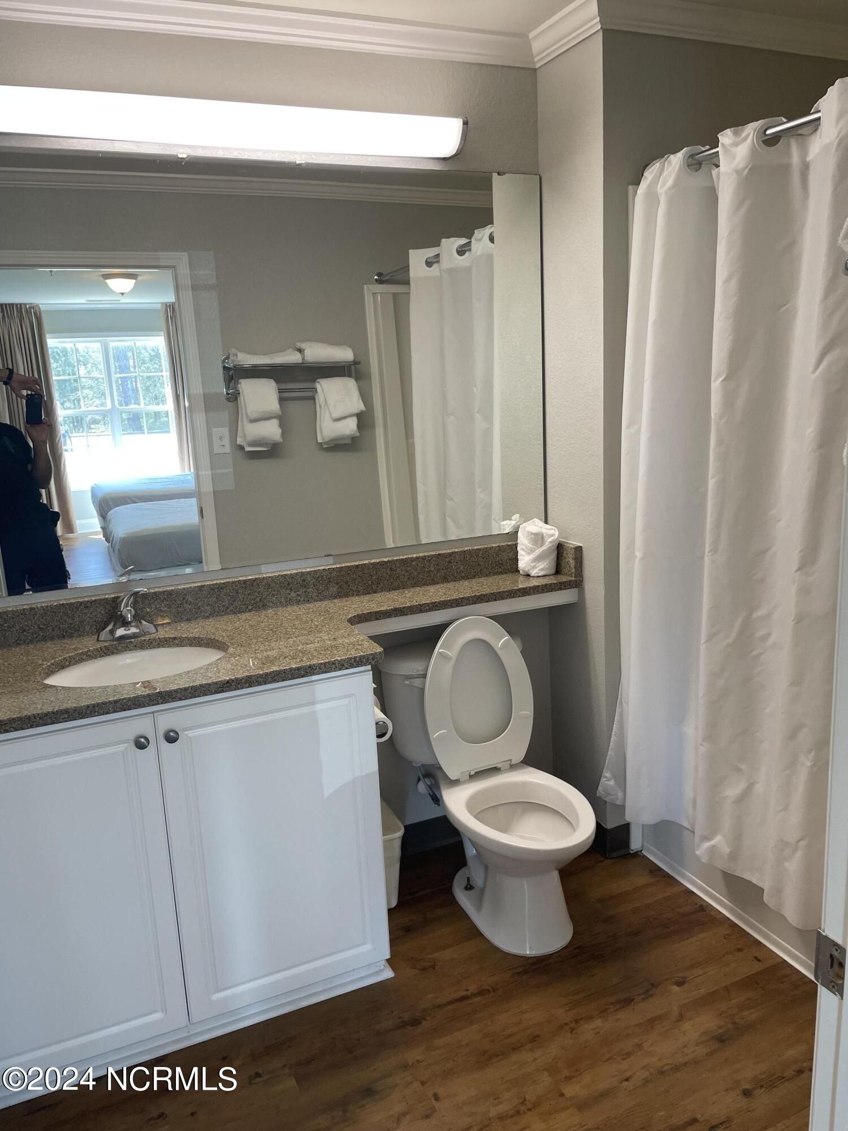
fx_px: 849
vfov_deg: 67.3
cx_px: 424
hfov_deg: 53.1
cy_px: 566
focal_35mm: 26
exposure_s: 1/60
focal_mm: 4.2
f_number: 1.6
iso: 64
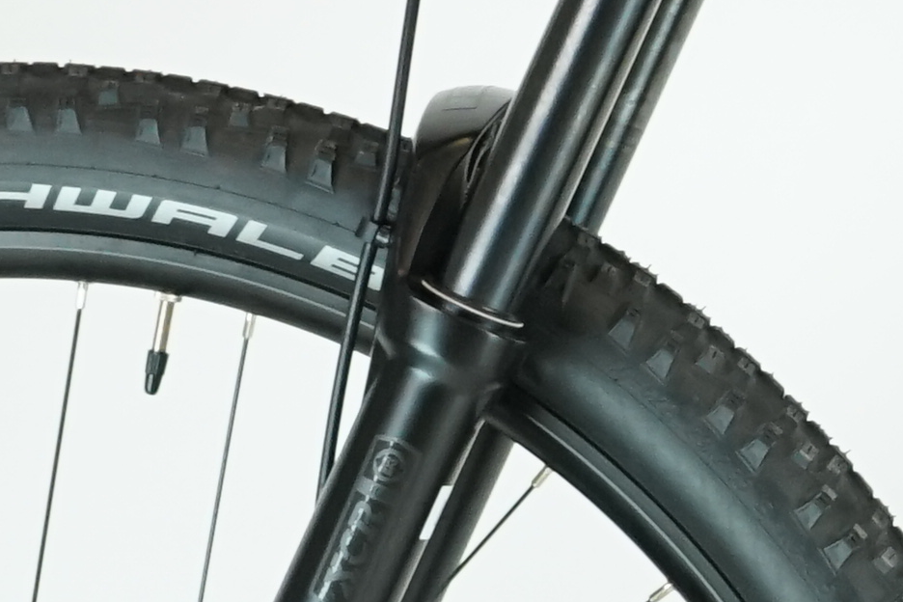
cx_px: 1825
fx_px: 10609
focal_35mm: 423
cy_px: 479
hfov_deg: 4.8
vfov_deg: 3.2
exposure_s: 1/200
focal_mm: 66
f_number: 5.6
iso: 1600
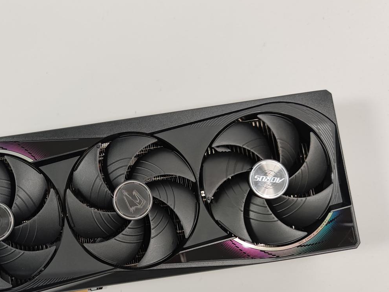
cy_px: 194
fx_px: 427
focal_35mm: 38
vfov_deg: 37.3
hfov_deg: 47.9
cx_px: 118
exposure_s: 1/100
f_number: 1.85
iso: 66
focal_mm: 6.78
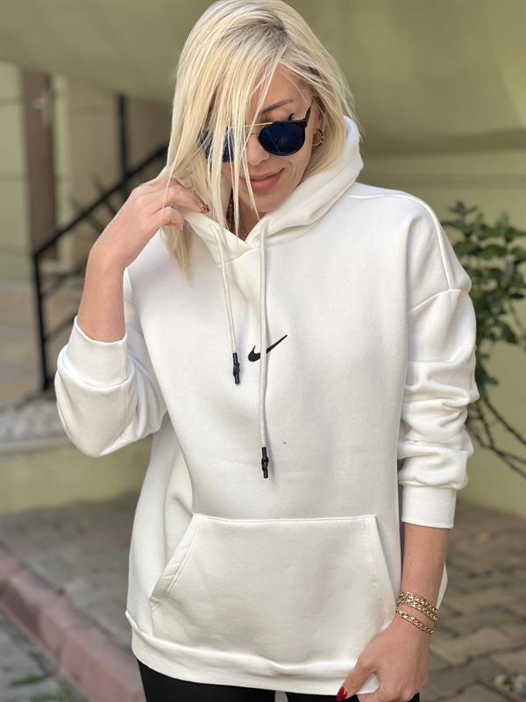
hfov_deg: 19.1
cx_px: 263
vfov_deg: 25.3
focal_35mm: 77
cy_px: 351
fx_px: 1560
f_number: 2.8
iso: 50
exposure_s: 1/121
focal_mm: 9
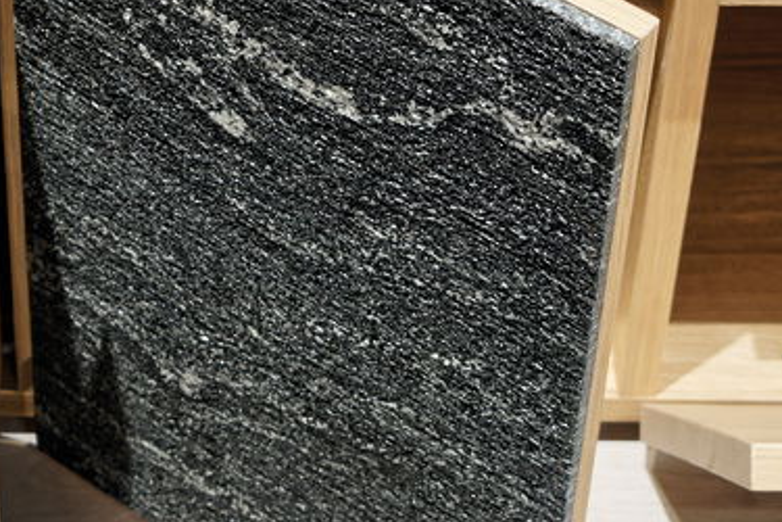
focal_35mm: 128
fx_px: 2780
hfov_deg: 15.9
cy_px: 18
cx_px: 115
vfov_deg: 10.6
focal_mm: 30
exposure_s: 1/30
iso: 800
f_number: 5
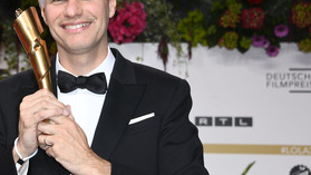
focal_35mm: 115
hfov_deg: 18.5
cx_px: 83
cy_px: 84
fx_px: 948
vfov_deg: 10.5
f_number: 5.6
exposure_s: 1/200
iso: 500
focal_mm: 68
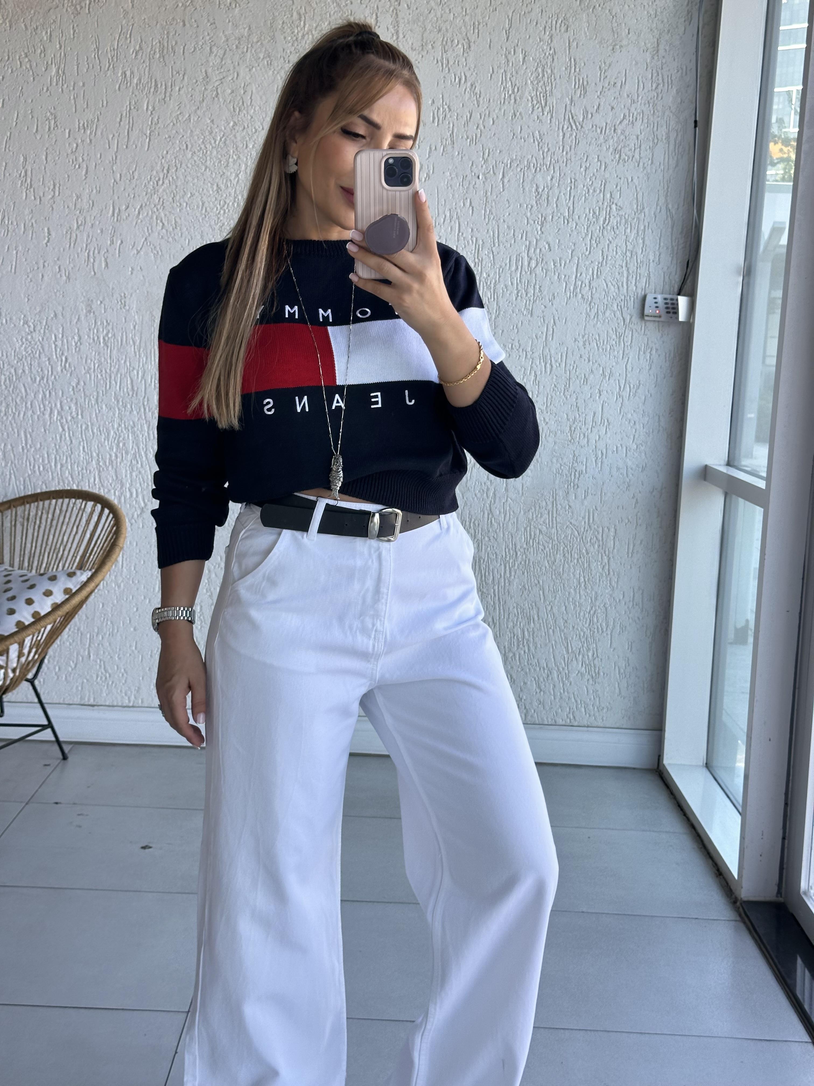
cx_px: 407
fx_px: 1505
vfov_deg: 39.7
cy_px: 543
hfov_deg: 30.3
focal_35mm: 48
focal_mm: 6.86
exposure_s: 1/184
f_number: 1.78
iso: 64
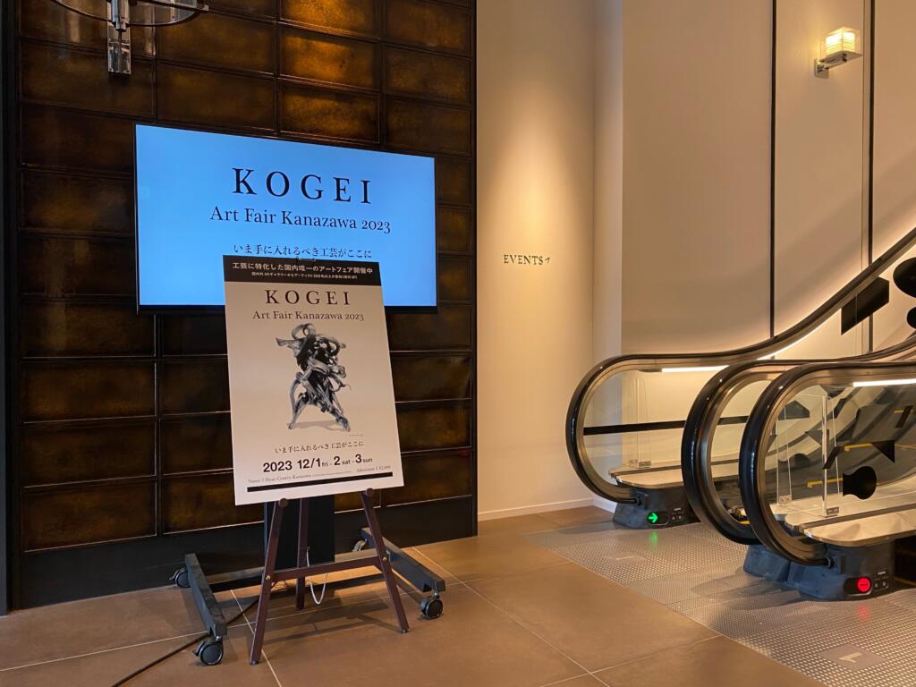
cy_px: 344
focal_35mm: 26
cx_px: 458
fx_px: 688
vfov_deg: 53.1
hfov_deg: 67.3
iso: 100
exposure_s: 1/60
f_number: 1.8
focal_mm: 4.25
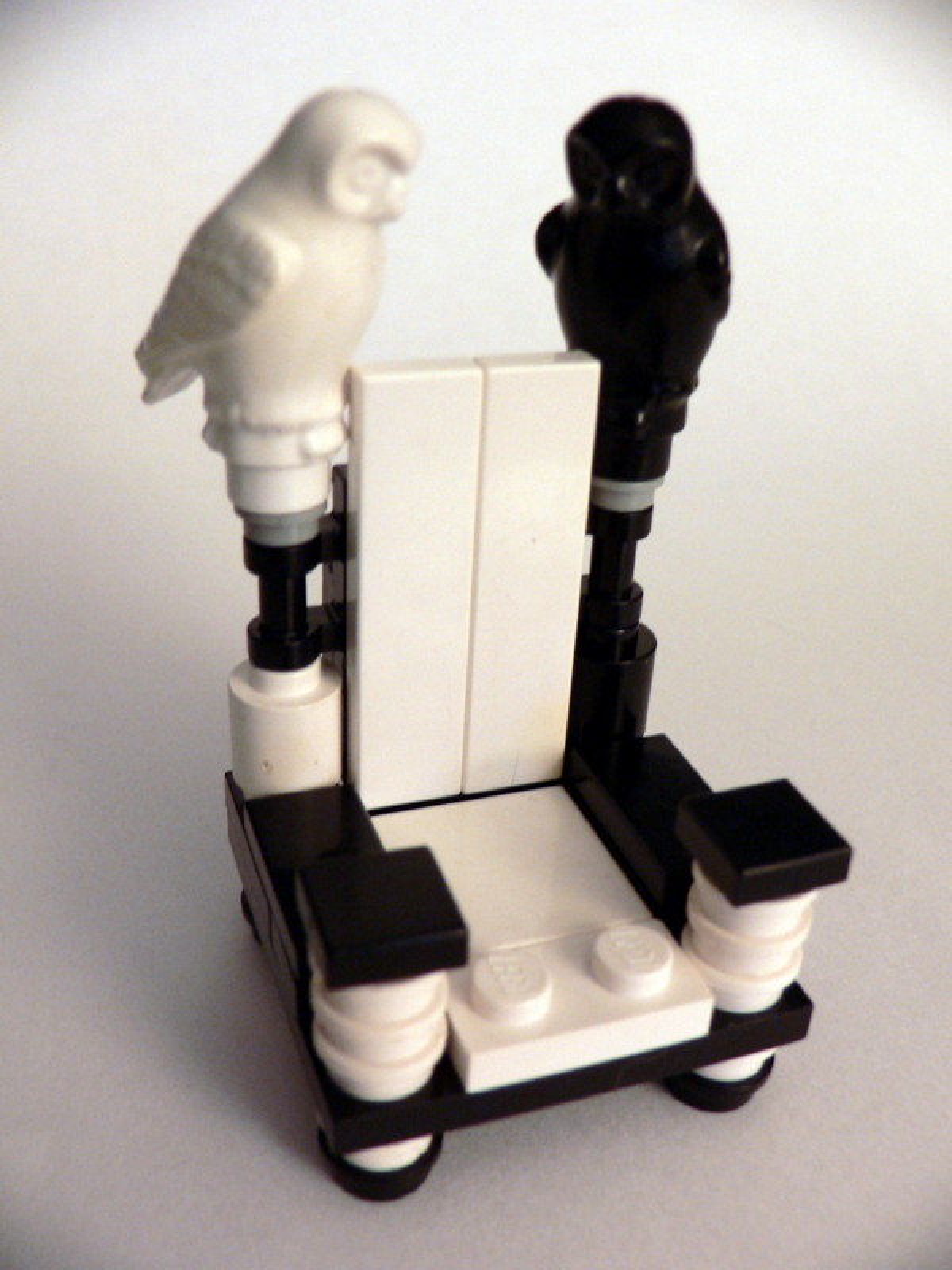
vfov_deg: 52.6
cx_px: 476
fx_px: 1283
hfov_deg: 40.7
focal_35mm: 35
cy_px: 635
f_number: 2.8
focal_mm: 4.6
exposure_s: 1/4
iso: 100
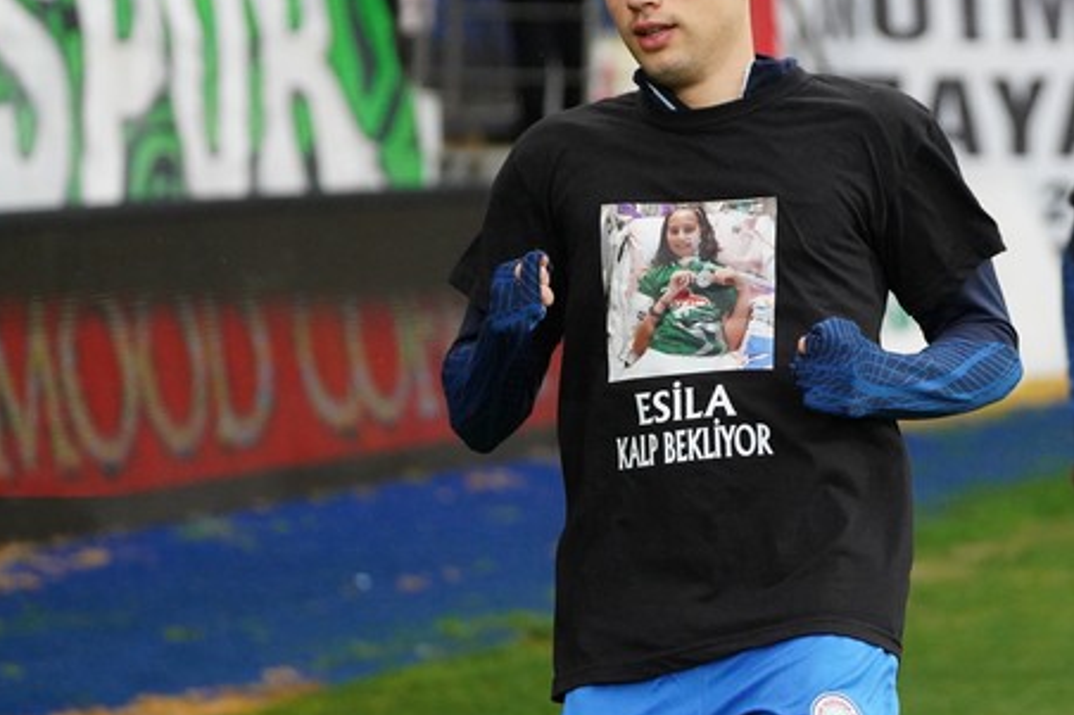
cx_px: 779
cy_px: 319
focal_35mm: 239
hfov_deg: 8.6
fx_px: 7127
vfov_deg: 5.7
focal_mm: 146
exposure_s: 1/2000
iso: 8000
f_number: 4.5
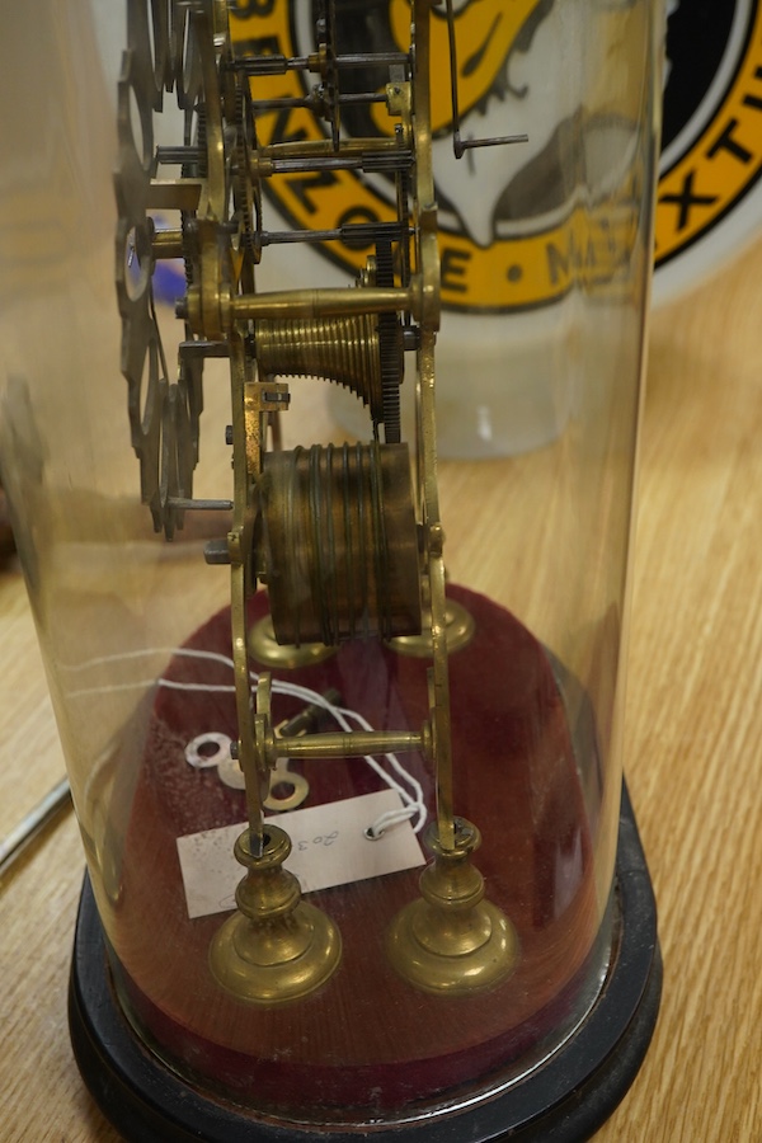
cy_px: 572
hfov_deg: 29.9
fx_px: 1429
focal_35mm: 45
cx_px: 381
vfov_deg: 43.6
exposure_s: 1/125
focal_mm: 30
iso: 1250
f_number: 9
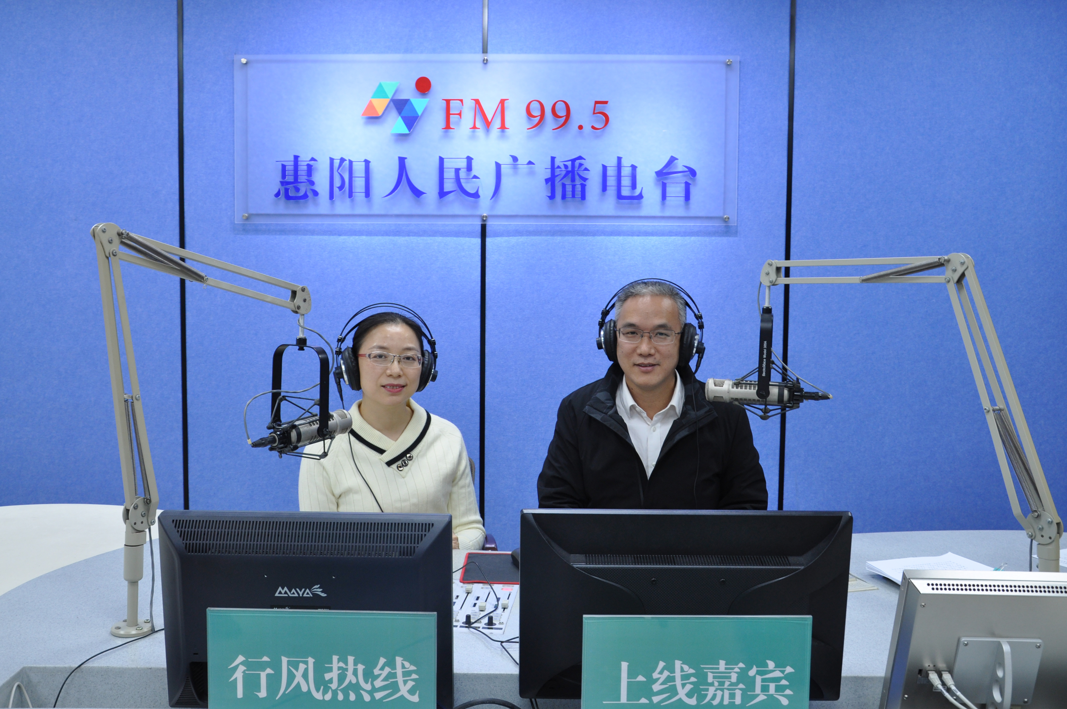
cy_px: 354
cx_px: 534
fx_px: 799
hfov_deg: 67.4
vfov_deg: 47.8
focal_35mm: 27
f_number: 5.6
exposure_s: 1/30
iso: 200
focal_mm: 18
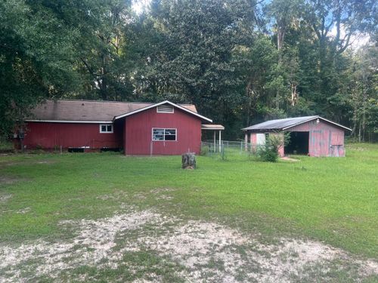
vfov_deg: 53.1
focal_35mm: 26
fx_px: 284
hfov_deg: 67.3
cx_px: 189
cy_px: 142
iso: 50
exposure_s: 1/518
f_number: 1.5
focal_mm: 5.7
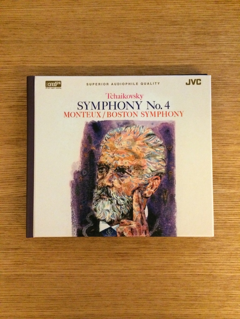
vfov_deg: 60.0
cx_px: 120
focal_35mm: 30
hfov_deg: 46.8
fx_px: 277
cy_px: 160
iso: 500
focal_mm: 4.12
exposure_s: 1/17
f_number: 2.2
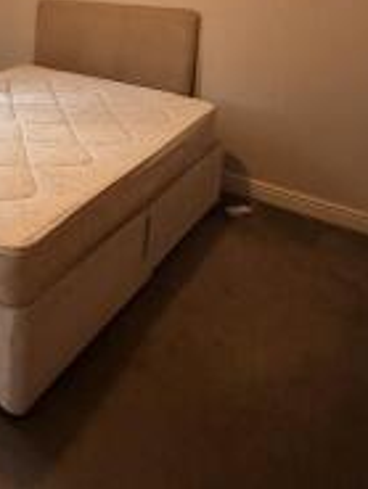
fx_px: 467
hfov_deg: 35.1
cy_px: 36
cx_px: -61
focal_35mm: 33
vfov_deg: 48.6
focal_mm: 2.22
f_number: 2.2
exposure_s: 1/100
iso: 200
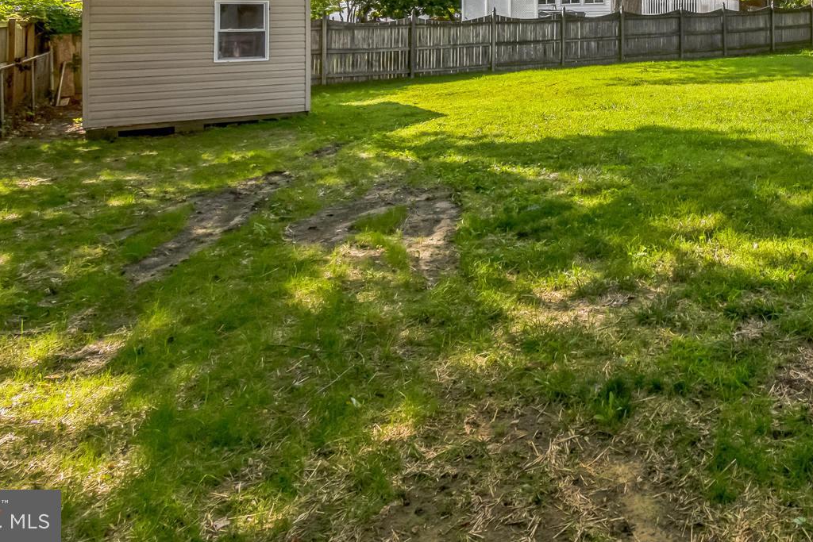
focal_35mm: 30
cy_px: 6
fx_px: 678
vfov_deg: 38.9
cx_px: 698
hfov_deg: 55.5
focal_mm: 10
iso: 200
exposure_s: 1/320
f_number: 10
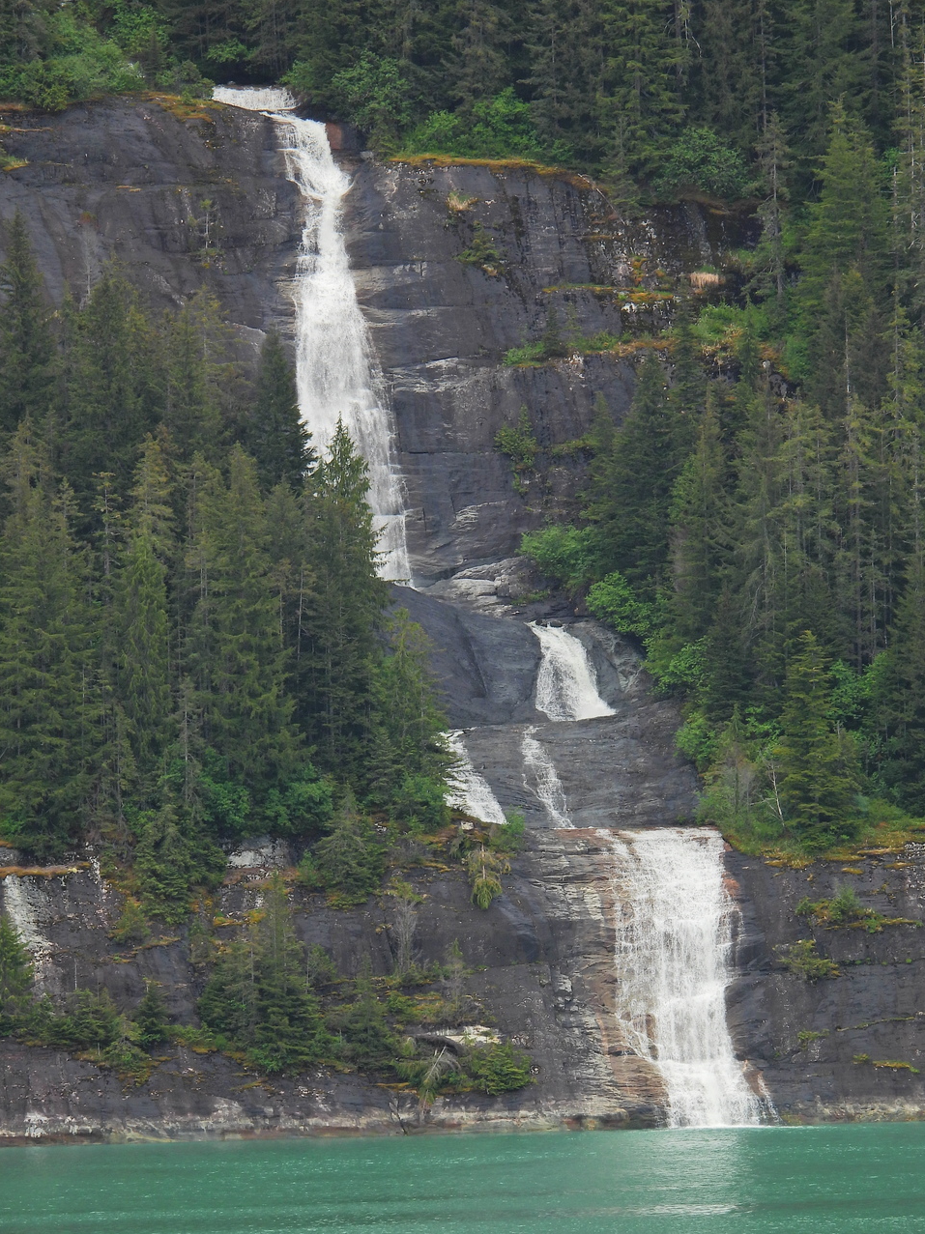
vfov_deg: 5.2
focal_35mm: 381
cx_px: 463
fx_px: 13581
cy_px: 617
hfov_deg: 3.9
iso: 100
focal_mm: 67.8
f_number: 5
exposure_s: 1/160
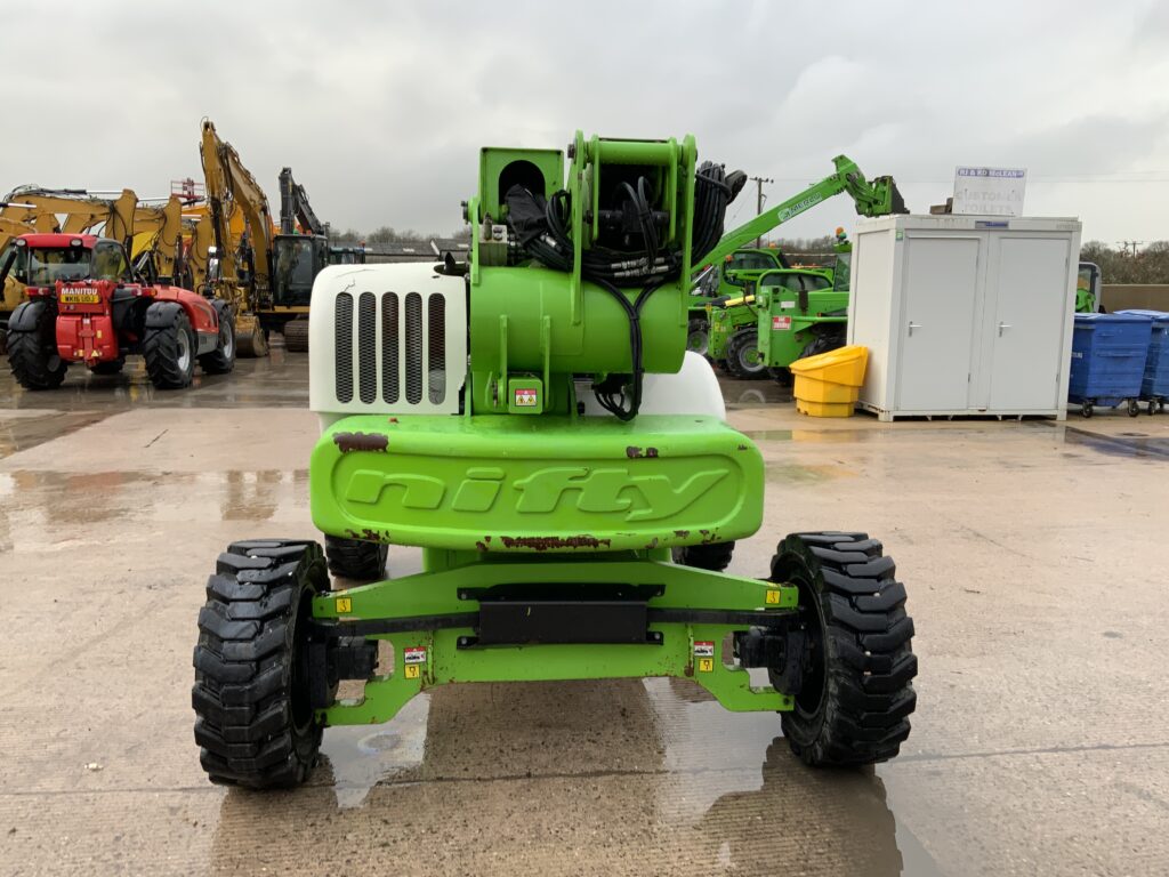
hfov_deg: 61.7
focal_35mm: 29
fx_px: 979
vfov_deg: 48.2
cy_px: 438
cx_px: 584
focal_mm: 3
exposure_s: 1/145
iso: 16
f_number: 1.8
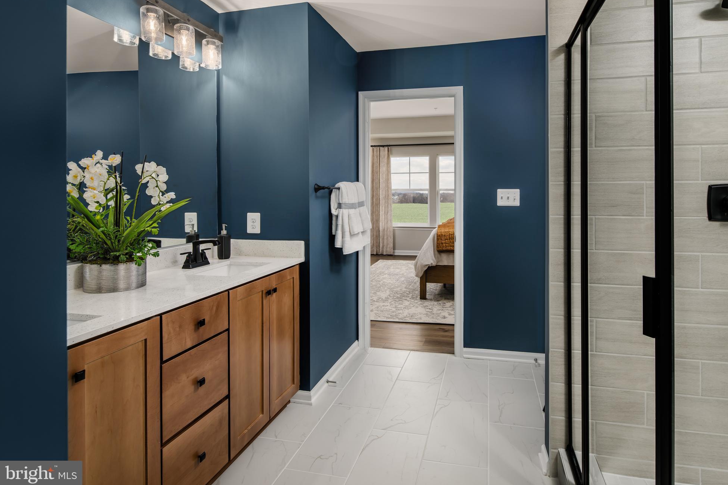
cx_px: 382
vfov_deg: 61.9
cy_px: 233
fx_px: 404
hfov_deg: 83.9
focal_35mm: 20
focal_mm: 19
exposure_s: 1/200
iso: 200
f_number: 10
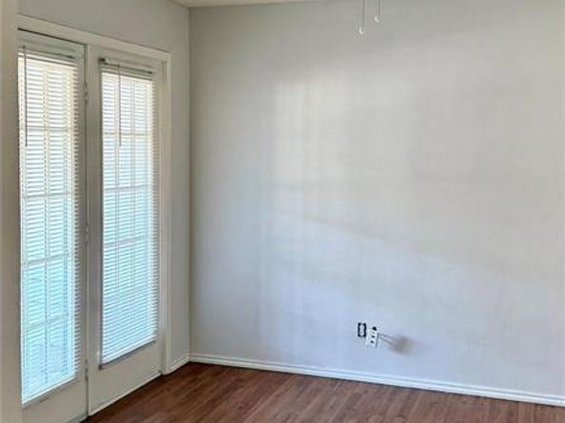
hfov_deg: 71.6
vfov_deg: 56.8
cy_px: 212
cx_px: 282
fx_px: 392
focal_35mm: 24
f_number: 1.78
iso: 500
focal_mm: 6.76
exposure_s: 1/60
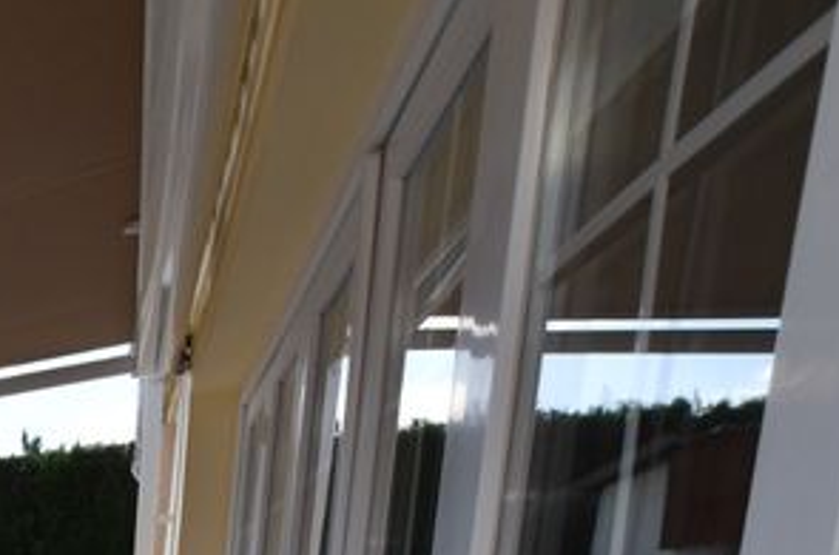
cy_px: 884
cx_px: -465
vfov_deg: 22.0
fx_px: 1116
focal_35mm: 48
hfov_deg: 26.8
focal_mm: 10
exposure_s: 1/400
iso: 200
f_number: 7.1
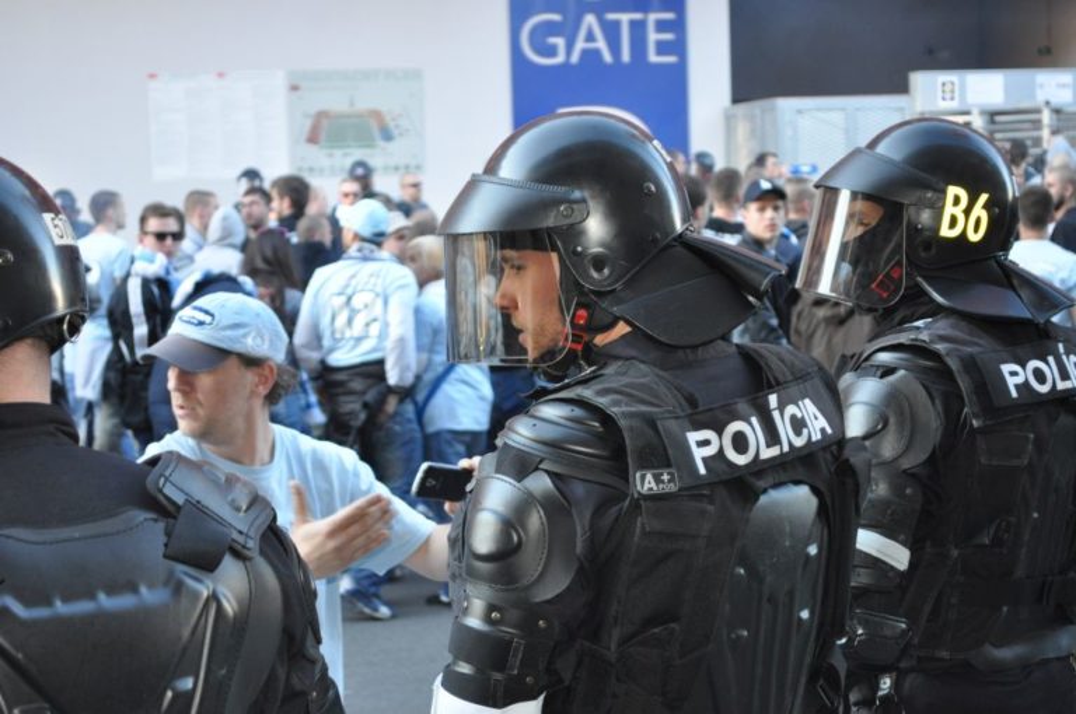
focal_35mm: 72
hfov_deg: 28.1
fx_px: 2149
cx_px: 538
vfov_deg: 18.9
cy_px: 357
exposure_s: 1/80
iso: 800
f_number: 5.6
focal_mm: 48
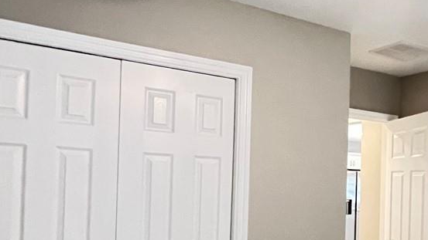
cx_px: 372
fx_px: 465
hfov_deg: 45.5
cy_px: 188
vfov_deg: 28.5
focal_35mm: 41
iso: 800
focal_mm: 1.57
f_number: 1.8
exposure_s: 1/40
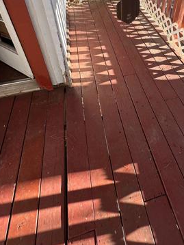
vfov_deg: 62.4
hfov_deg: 53.8
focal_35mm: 25
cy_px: 43
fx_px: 177
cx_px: 123
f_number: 2.2
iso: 40
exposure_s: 1/168
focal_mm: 2.22
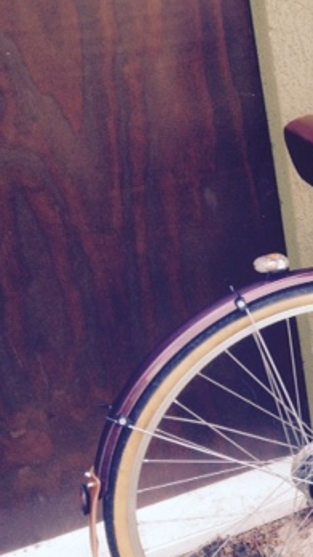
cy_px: 292
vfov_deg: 30.2
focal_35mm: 70
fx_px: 1034
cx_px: 487
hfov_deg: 15.7
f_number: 2.4
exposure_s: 1/125
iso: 50
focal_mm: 4.28
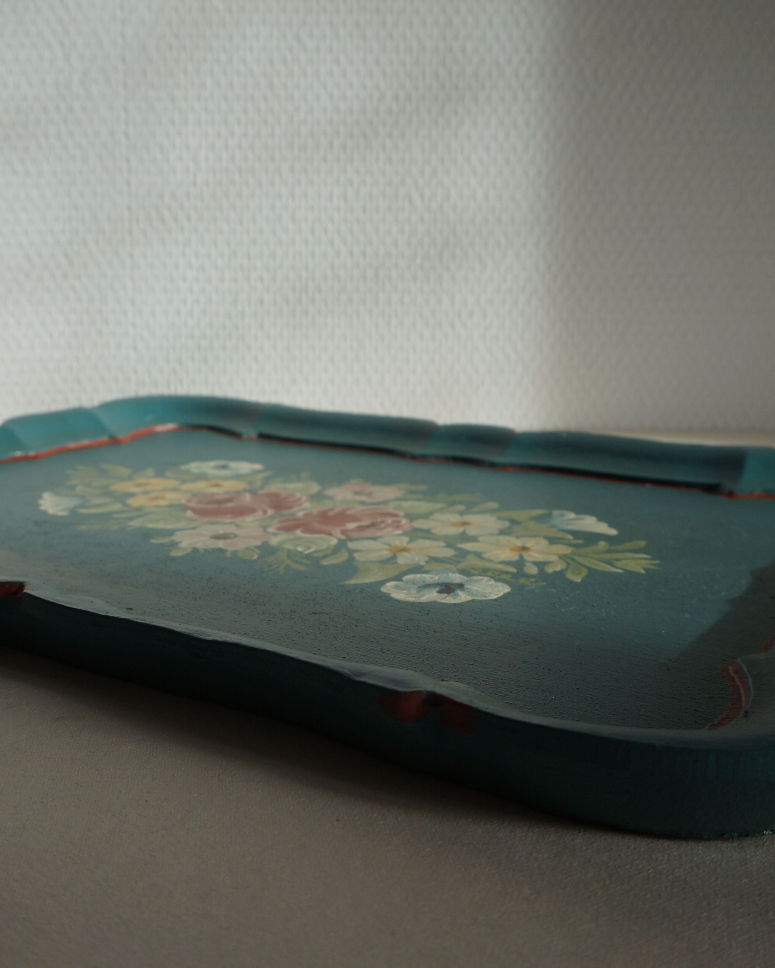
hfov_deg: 43.3
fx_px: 975
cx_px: 352
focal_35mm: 34
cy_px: 484
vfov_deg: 52.8
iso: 200
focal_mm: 16
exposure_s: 1/100
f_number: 8
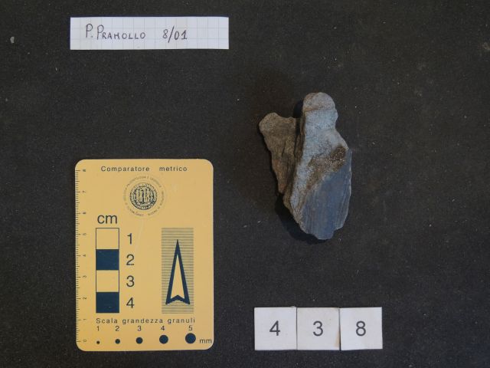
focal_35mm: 105
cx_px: 245
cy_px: 184
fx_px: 1486
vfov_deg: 14.1
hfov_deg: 18.7
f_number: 4.2
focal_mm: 18.7
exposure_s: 1/30
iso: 400
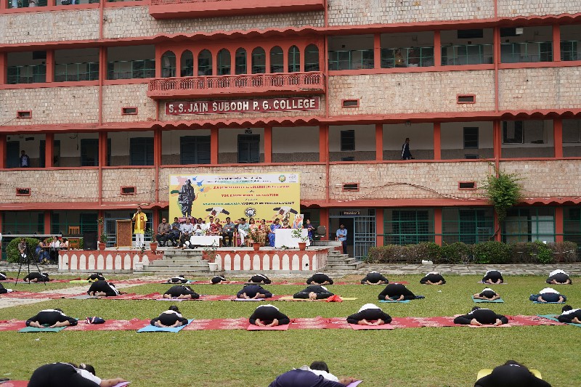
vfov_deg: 27.0
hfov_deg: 39.6
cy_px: 194
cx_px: 290
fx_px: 807
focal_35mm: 50
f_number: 4
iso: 250
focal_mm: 50
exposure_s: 1/200
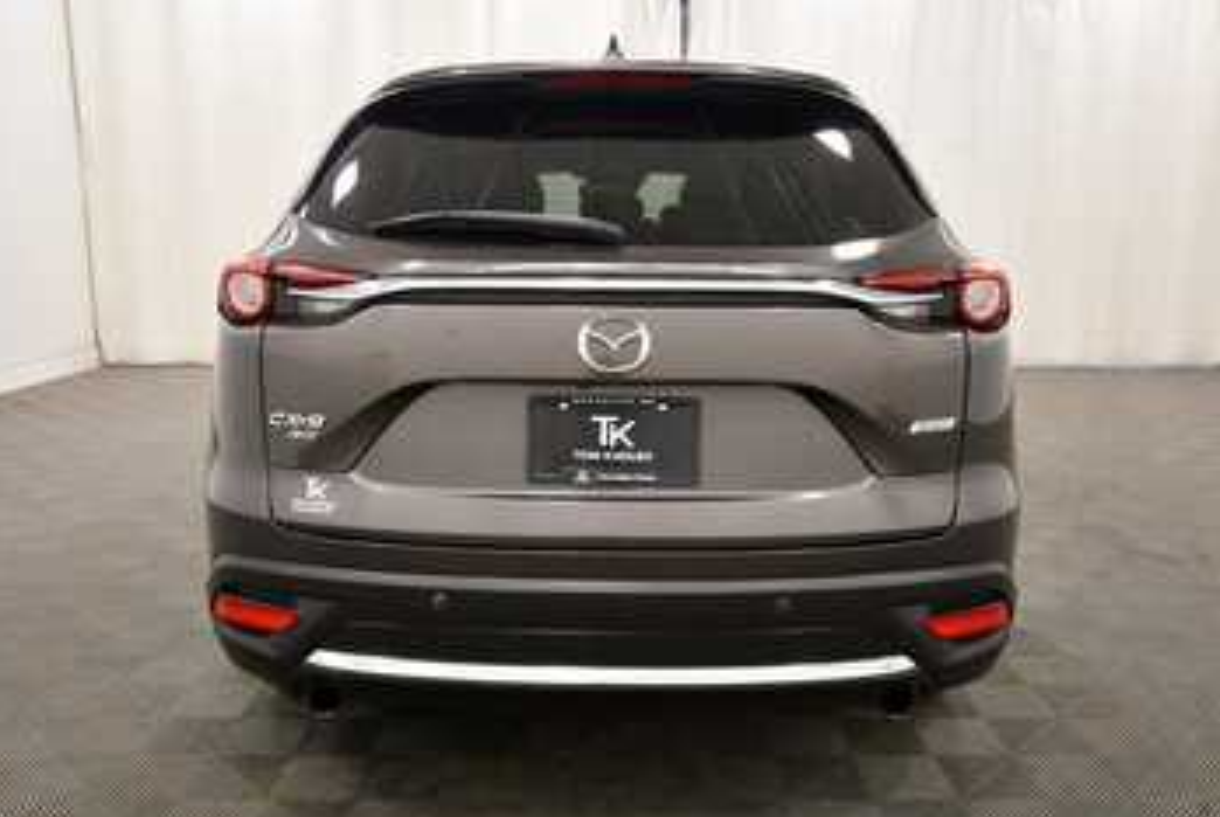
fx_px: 1052
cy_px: 433
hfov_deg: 60.2
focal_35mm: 31
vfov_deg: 42.4
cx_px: 606
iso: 1000
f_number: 5.3
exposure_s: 1/125
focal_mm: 18
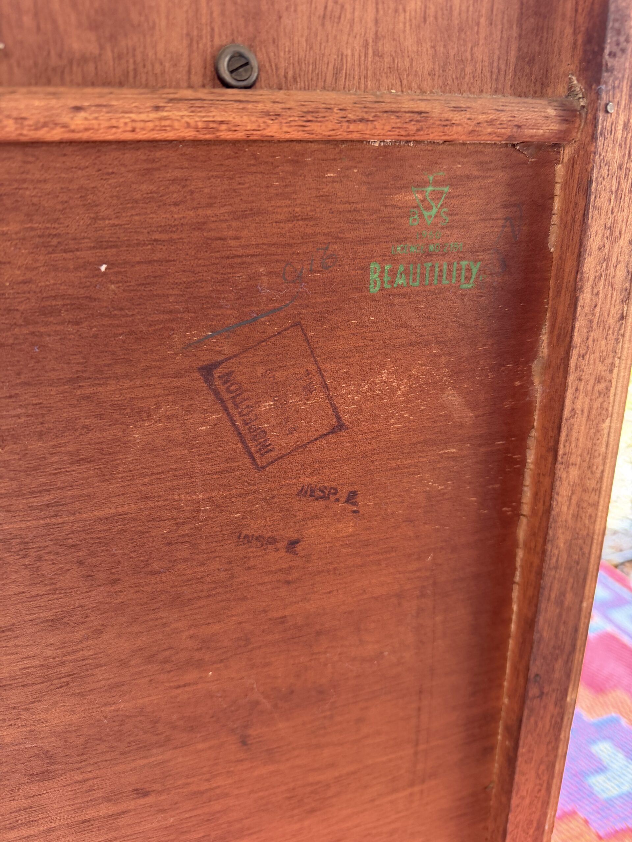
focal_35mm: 24
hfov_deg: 56.8
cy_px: 421
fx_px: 584
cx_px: 316
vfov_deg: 71.6
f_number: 1.78
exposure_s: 1/96
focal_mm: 6.76
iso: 200
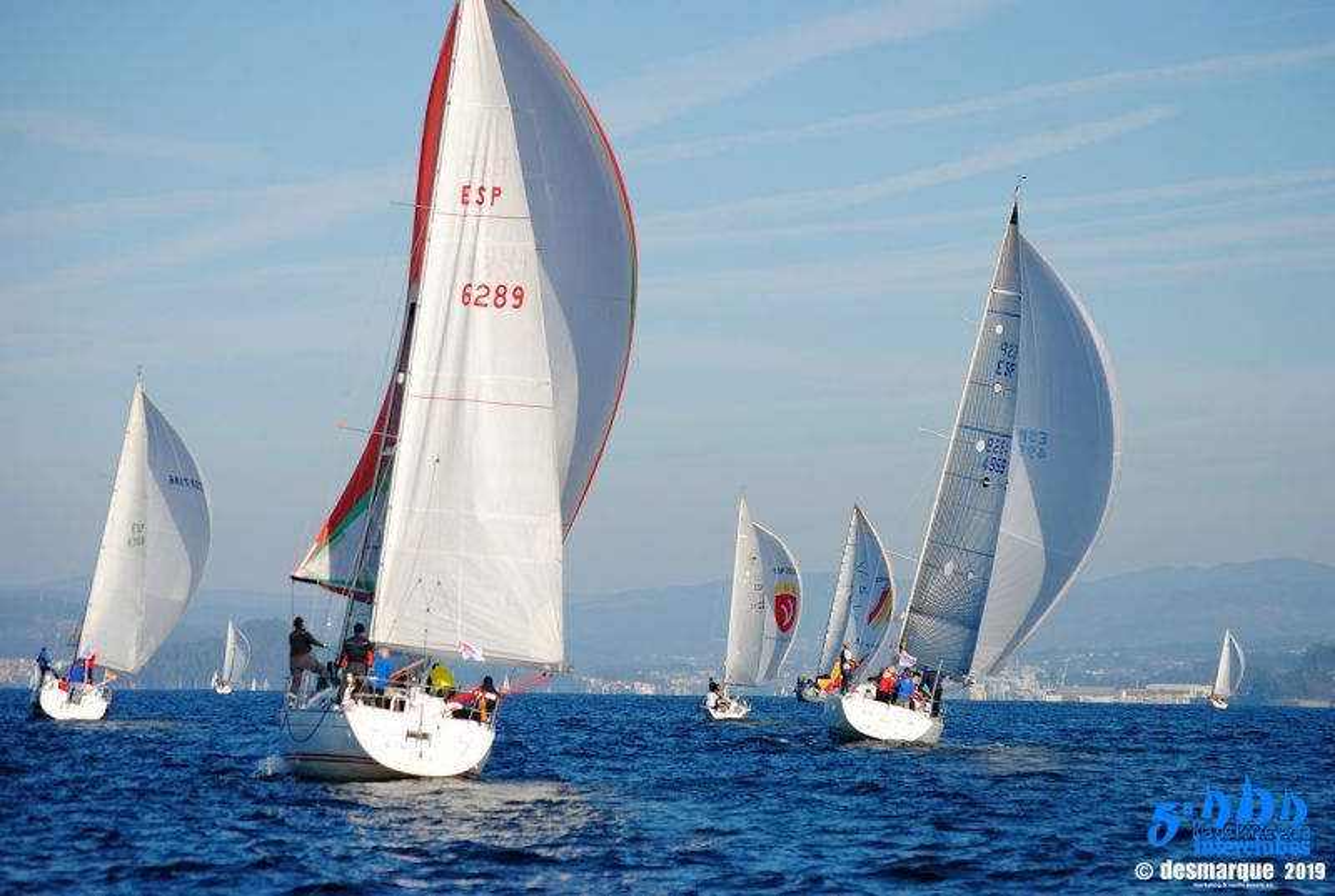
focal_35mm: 165
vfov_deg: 8.4
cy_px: 448
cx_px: 668
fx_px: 6131
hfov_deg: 12.4
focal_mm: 110
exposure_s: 1/640
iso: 100
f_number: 6.3
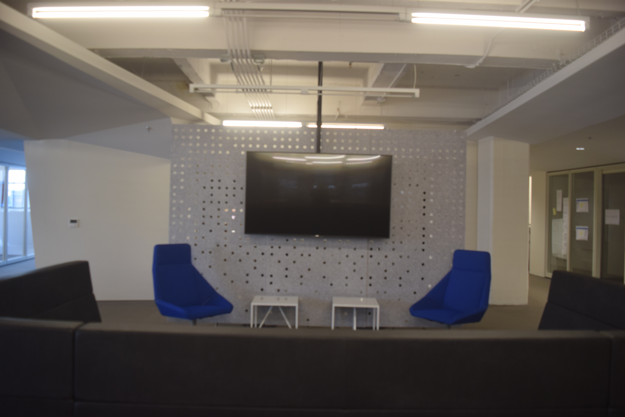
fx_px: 469
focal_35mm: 27
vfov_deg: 47.9
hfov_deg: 67.4
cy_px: 208
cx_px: 312
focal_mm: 18
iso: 400
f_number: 4
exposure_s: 1/60
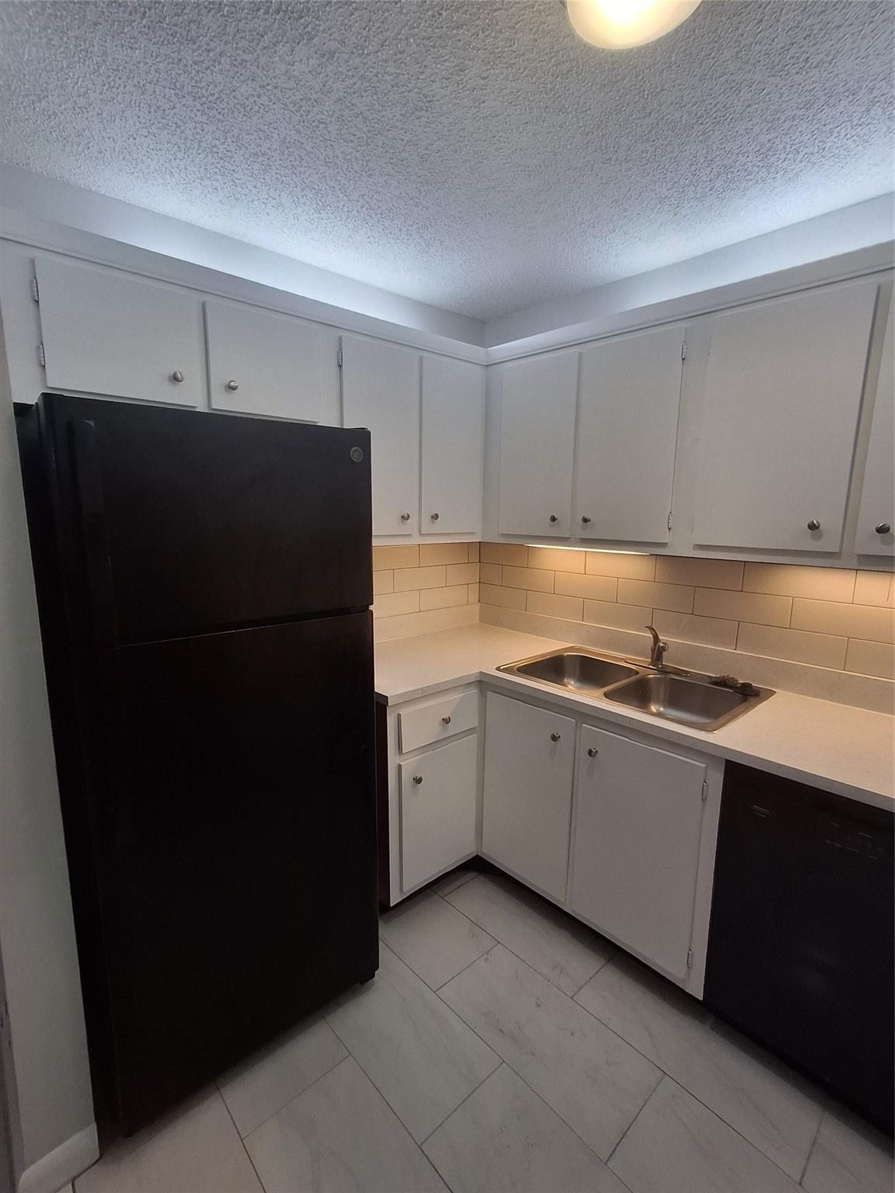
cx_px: 448
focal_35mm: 16
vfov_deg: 94.5
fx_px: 552
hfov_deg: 78.1
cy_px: 596
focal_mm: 1.64
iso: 50
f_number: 2.2
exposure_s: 1/120
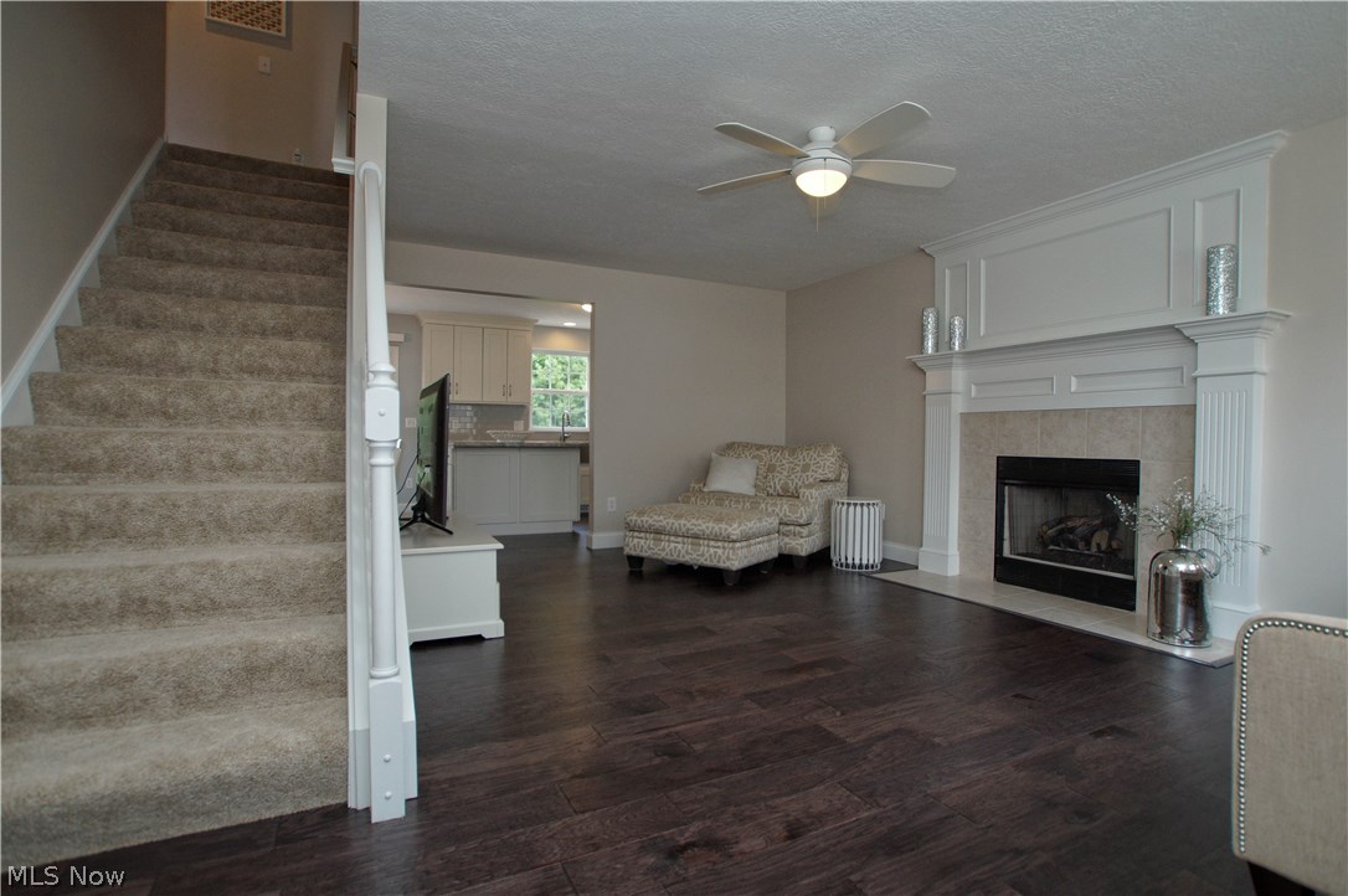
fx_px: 617
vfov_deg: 72.0
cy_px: 448
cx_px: 674
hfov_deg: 95.0
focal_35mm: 16
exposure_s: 1/100
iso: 400
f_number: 4.5
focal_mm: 11
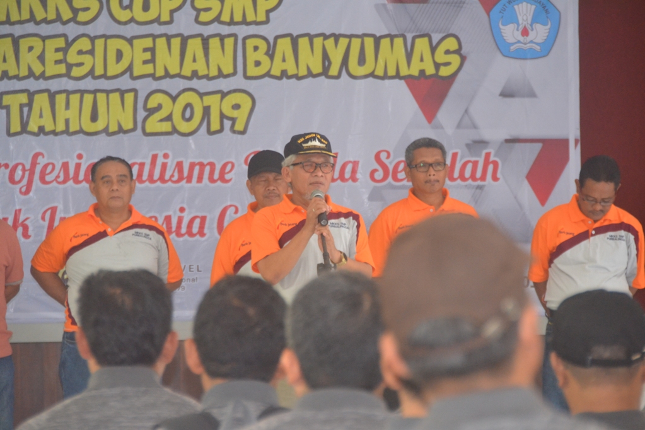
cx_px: 322
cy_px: 215
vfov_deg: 6.8
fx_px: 3628
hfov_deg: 10.2
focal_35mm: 202
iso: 2000
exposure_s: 1/60
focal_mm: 135
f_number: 5.6
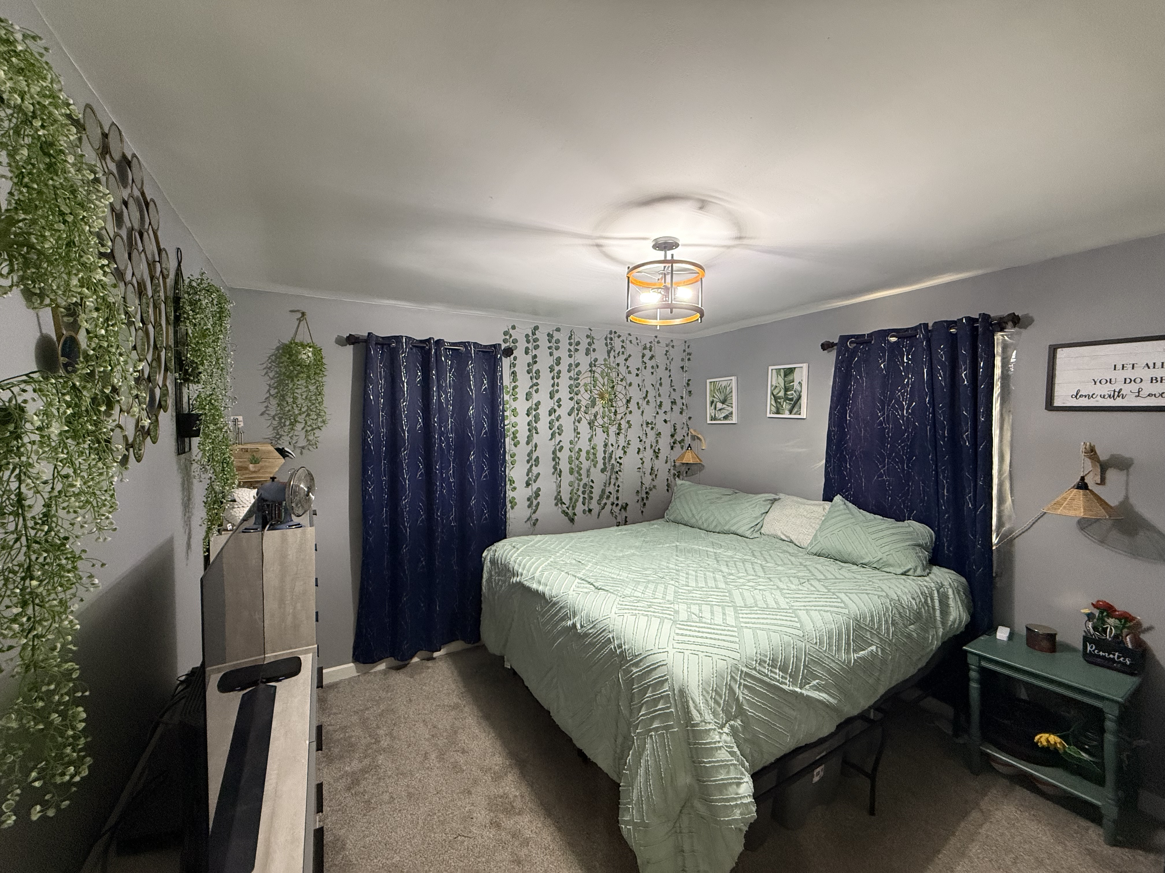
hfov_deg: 102.1
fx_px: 471
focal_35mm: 14
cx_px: 582
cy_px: 436
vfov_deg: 85.7
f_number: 2.2
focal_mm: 2.22
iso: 400
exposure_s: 1/60
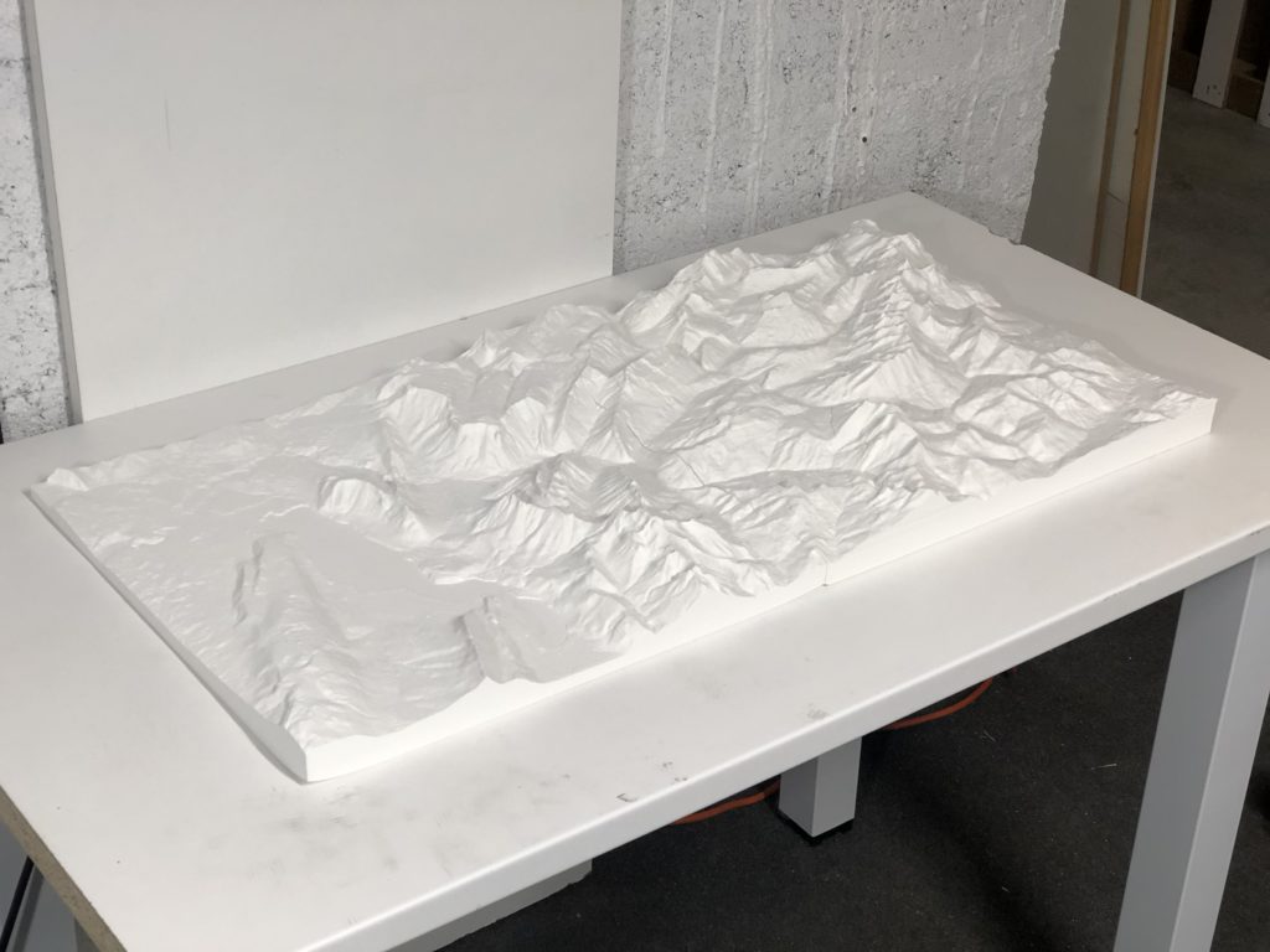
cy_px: 476
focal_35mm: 57
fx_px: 2091
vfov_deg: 25.7
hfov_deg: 33.8
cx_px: 635
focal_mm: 6.6
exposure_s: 1/100
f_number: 2.8
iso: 200
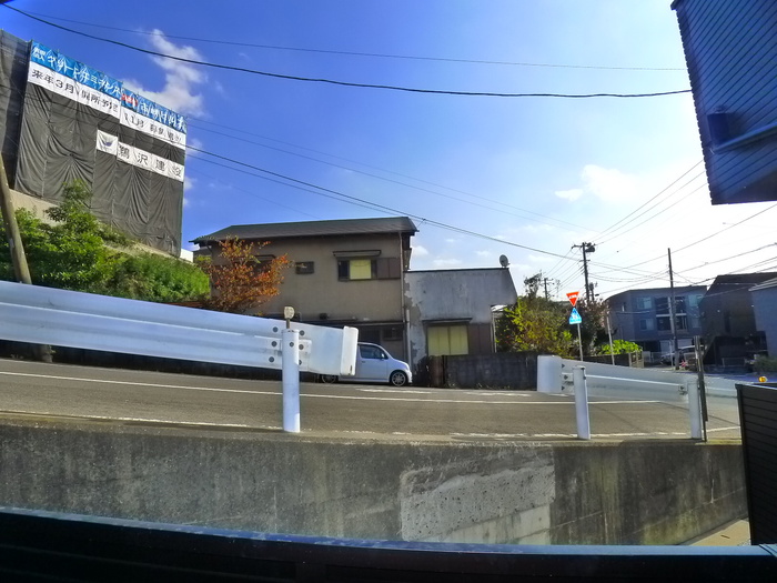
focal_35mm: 24
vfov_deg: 56.8
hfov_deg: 71.6
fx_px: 539
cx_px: 388
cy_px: 292
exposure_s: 1/800
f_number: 4.5
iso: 400
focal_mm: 5.1
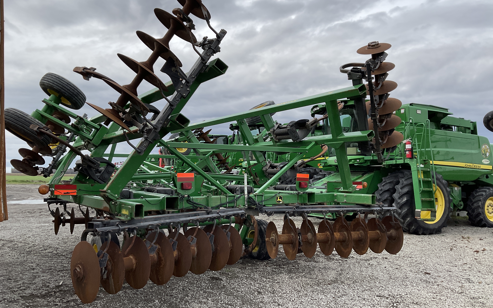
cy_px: 156
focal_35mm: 31
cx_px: 246
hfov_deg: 61.2
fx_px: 417
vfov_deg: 40.6
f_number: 1.8
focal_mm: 3
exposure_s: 1/1577
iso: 16
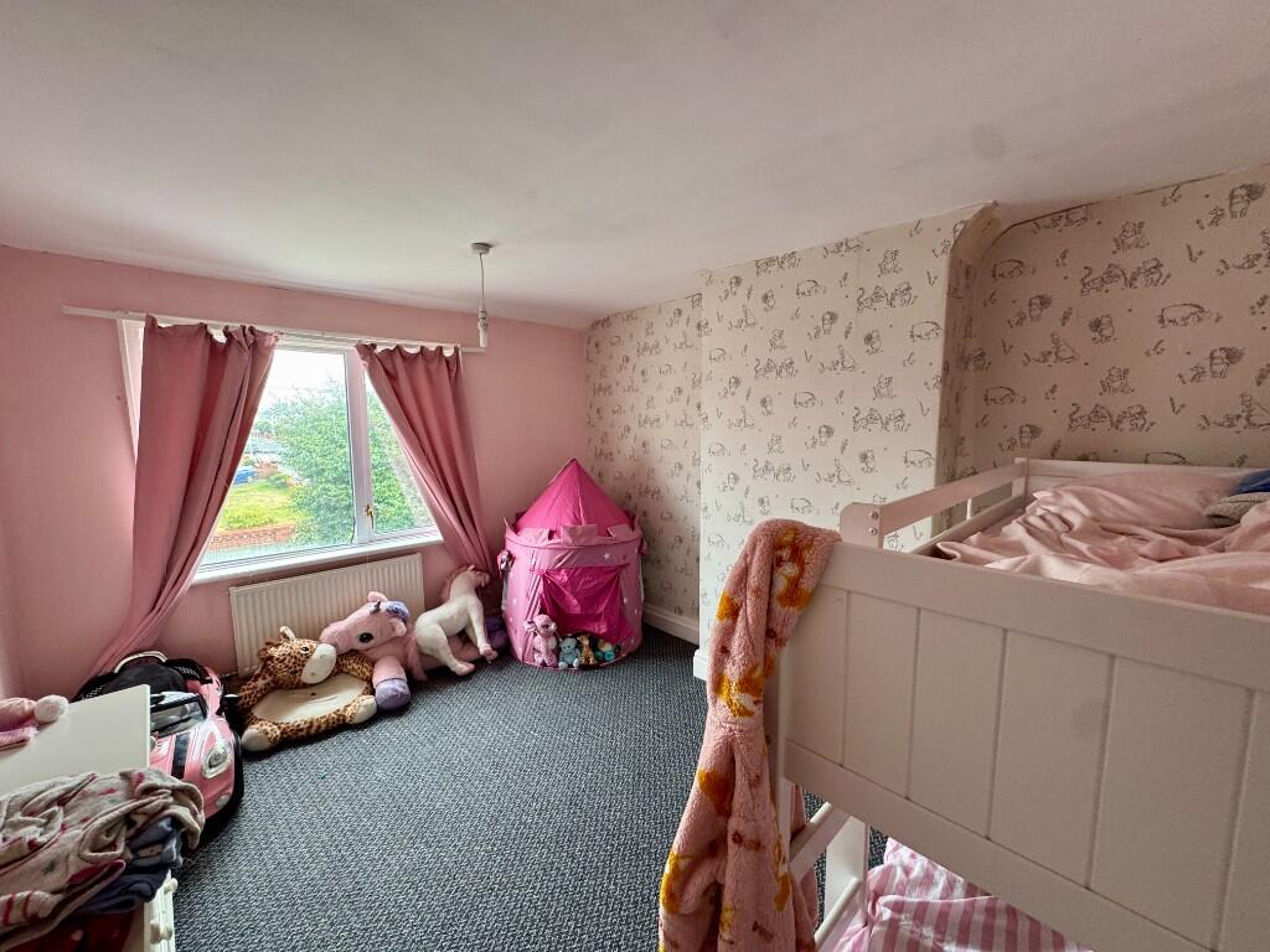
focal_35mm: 14
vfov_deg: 85.7
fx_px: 514
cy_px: 476
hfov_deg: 102.1
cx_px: 635
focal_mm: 2.22
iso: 160
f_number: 2.2
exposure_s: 1/99
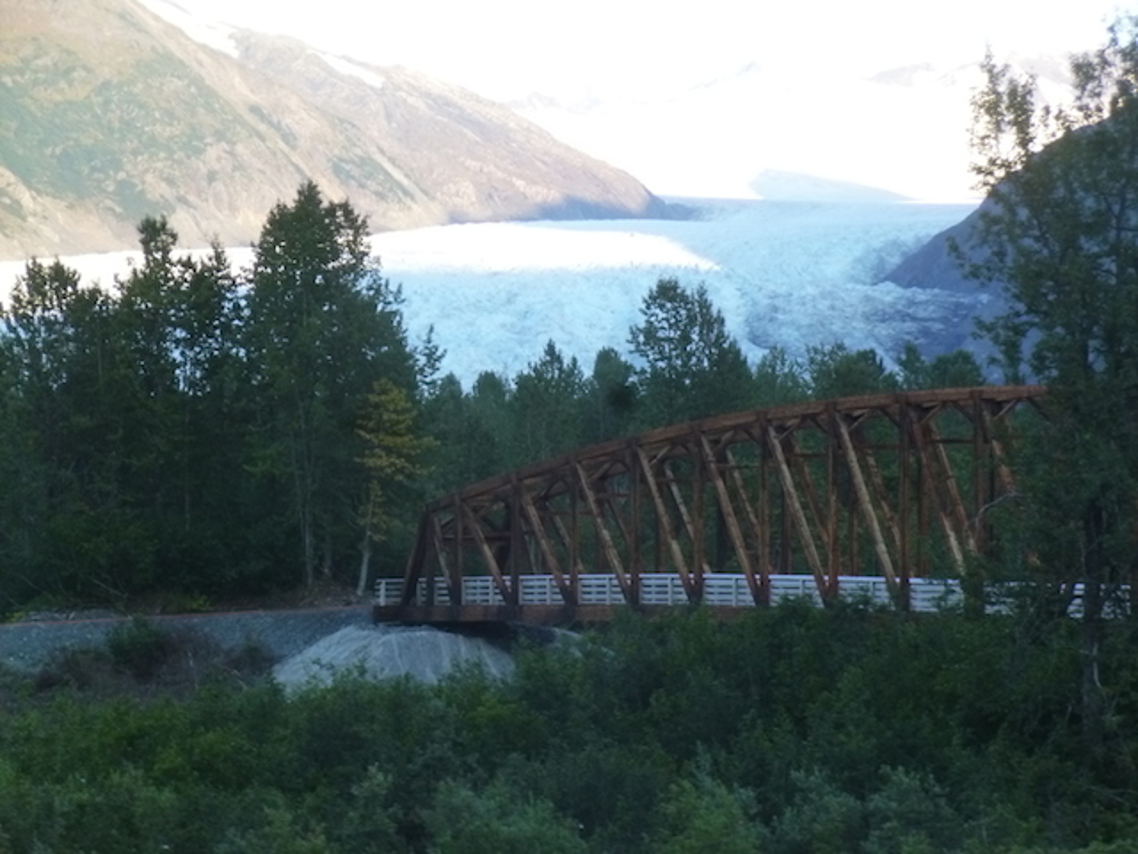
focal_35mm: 151
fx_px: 4964
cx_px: 569
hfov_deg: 13.1
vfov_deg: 9.8
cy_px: 427
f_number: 5.8
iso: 320
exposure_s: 1/100
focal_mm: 26.9
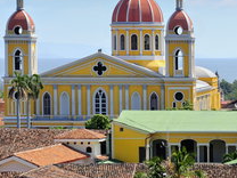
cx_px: 136
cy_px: 43
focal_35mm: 249
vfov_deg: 6.0
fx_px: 1705
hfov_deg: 8.0
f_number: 9
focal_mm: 90
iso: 200
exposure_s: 1/500
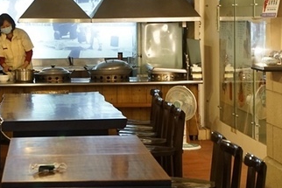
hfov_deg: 16.4
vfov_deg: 11.0
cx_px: 51
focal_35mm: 124
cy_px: 45
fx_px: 972
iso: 2000
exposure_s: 1/125
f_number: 2.8
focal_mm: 47
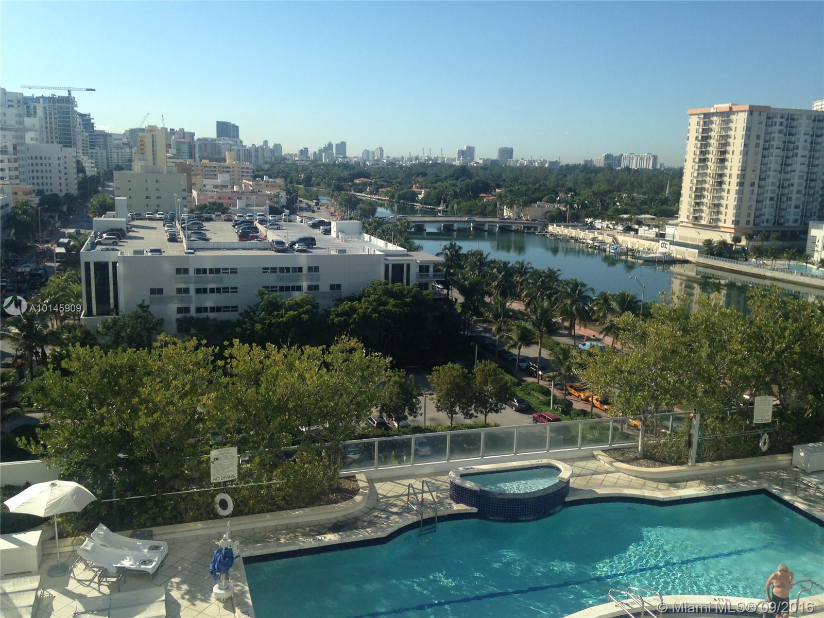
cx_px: 412
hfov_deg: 55.4
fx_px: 786
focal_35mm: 33
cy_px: 309
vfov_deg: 42.9
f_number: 2.4
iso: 50
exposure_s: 1/1748
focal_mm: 4.12
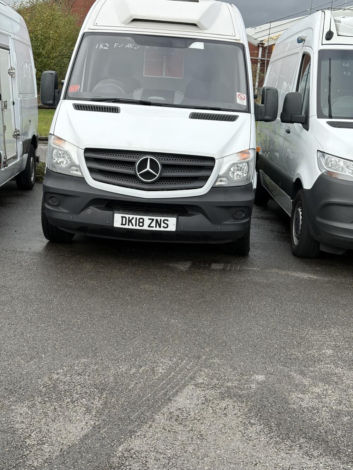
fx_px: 707
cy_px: 235
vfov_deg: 36.8
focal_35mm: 52
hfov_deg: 28.0
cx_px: 176
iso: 40
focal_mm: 5.96
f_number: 1.6
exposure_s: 1/732
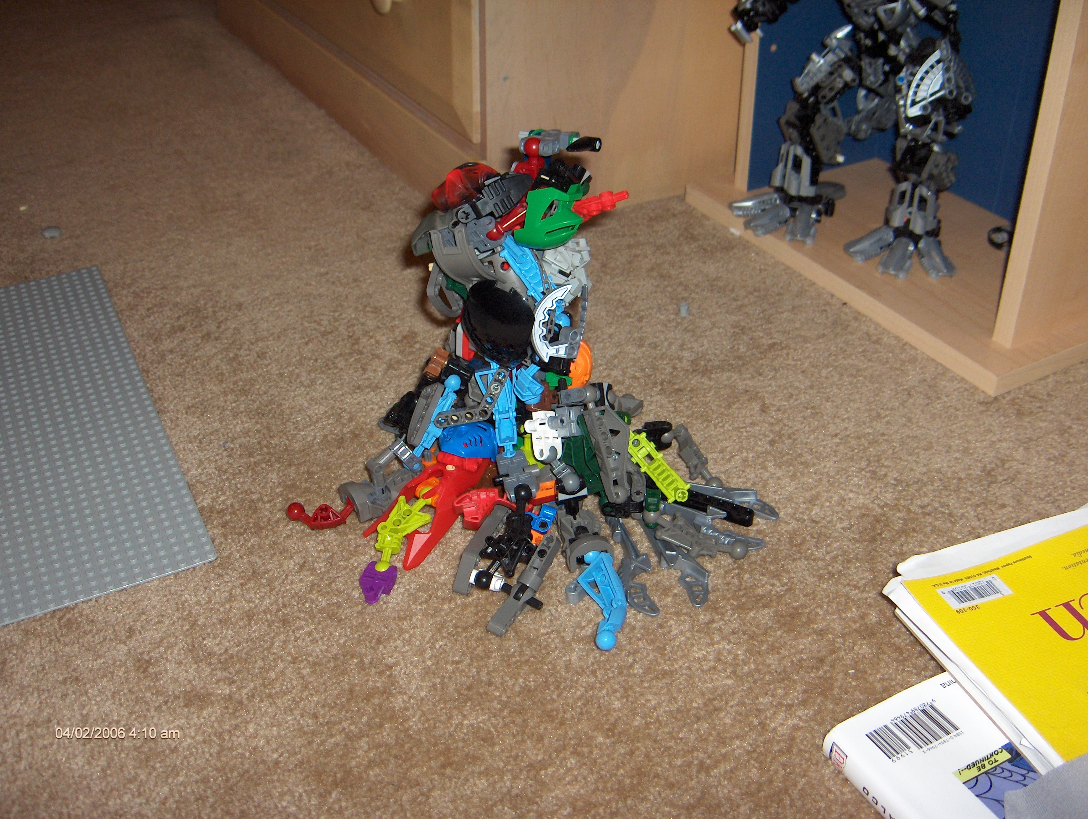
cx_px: 544
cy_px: 410
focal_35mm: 39
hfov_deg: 47.8
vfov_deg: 36.9
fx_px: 1228
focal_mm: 8
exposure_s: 1/60
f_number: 2.8
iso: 100
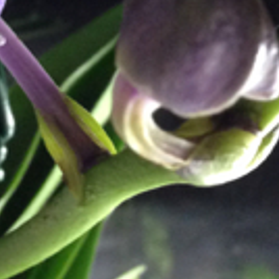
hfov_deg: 12.6
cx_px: 133
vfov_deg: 12.1
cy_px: -123
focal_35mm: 139
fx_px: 1267
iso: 250
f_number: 2.4
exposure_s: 1/20
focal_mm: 4.12
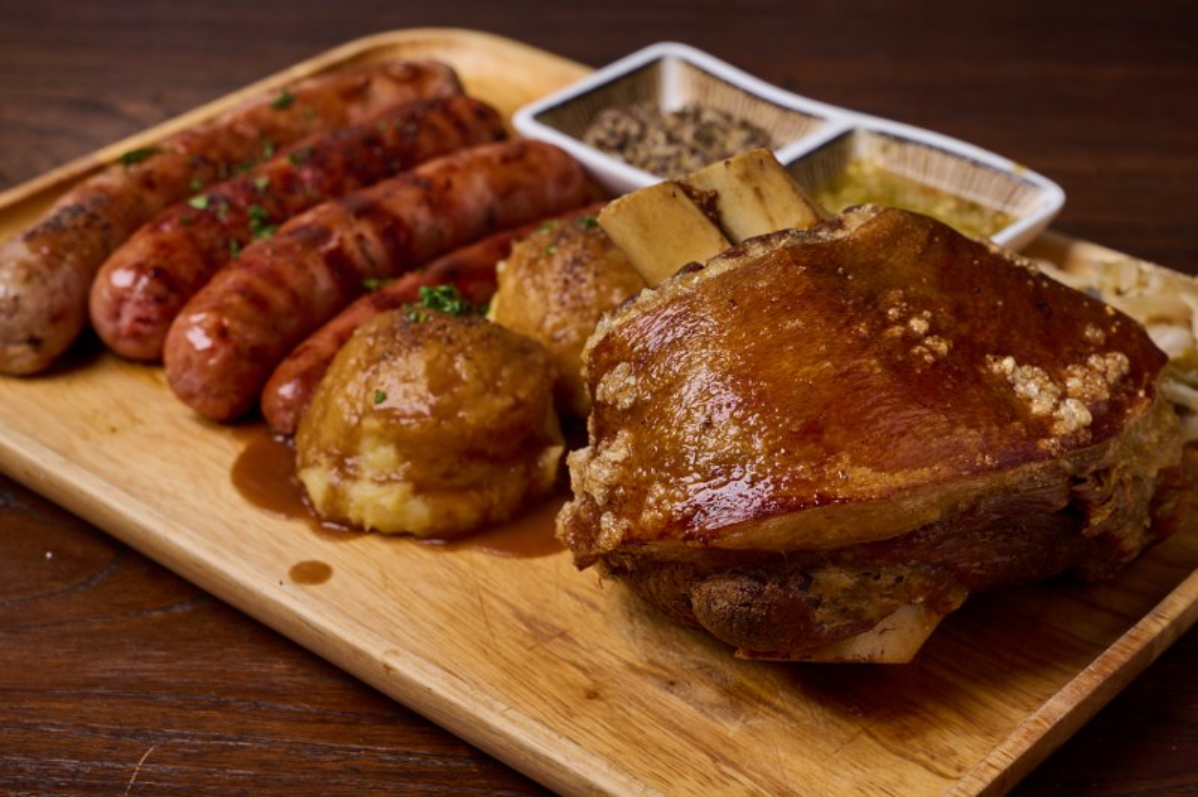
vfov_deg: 19.7
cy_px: 398
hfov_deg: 29.3
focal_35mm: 69
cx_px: 599
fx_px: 2294
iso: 100
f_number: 10
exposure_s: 1/125
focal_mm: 69
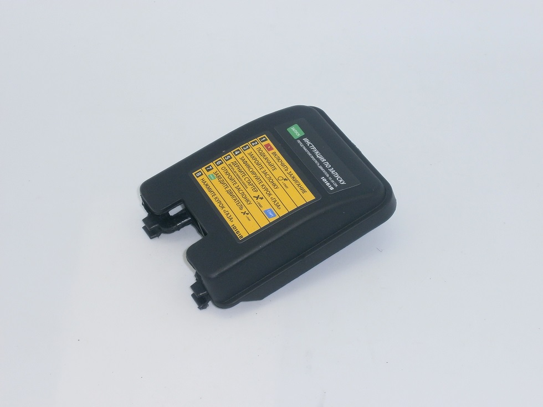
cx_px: 272
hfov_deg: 18.2
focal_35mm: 108
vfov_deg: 13.7
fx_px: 1694
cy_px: 204
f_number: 6.5
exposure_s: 1/100
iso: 125
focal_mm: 19.2
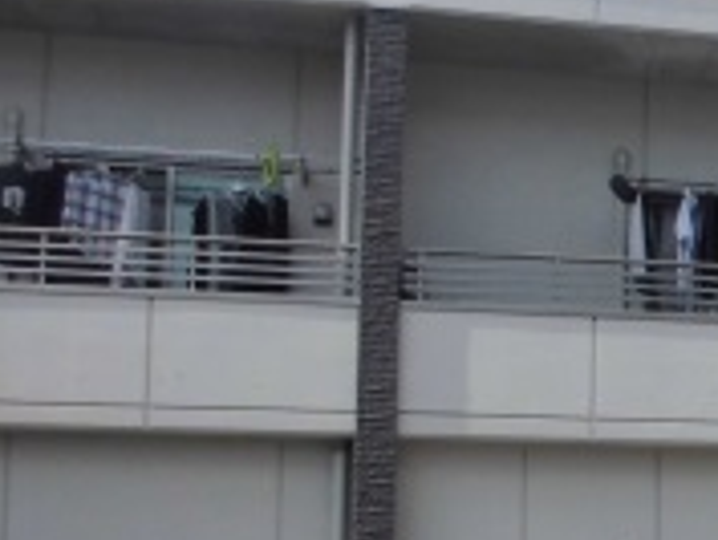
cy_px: 524
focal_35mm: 94
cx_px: 1095
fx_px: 1951
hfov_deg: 18.4
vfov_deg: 15.5
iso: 100
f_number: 3.5
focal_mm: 4.6
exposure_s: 1/640
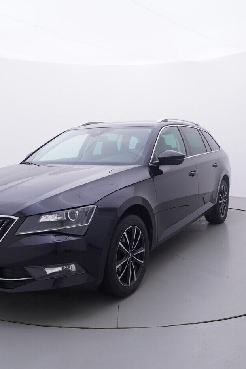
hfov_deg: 38.1
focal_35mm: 35
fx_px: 356
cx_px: 123
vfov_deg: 54.7
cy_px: 186
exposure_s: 1/80
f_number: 5
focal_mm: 15
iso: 200
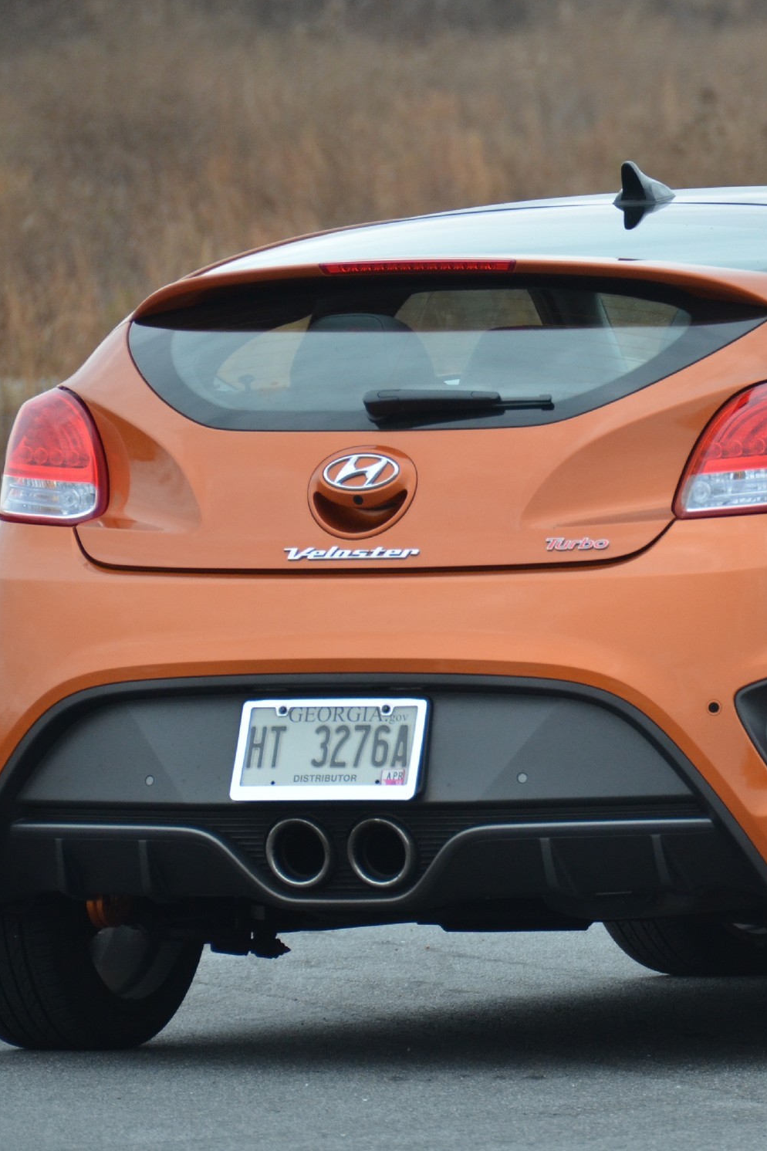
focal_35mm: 502
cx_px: 814
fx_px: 16042
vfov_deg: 4.1
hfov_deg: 2.7
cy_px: 598
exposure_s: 1/500
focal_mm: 200
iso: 800
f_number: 5.6
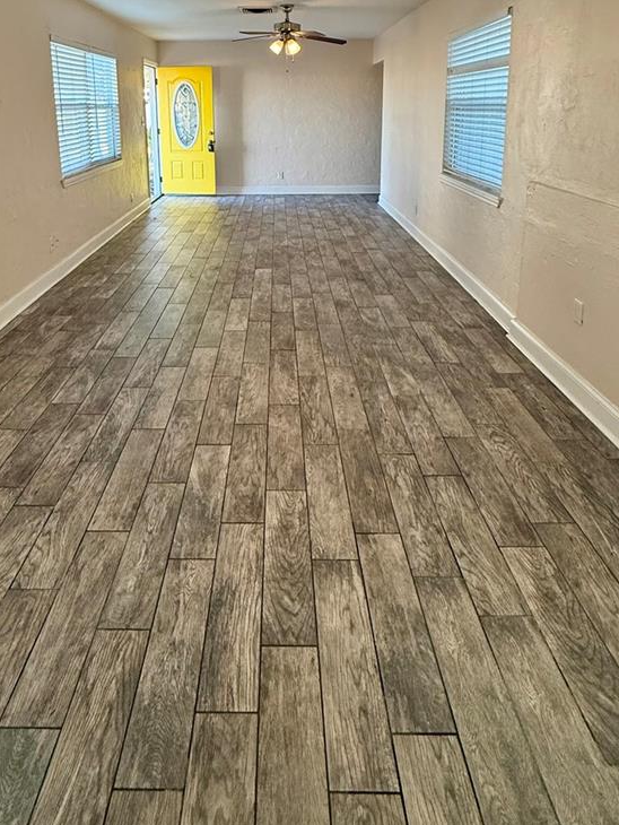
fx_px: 548
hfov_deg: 58.7
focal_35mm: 23
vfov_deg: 69.1
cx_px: 269
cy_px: 207
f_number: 2.2
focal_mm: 2.22
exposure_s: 1/120
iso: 200
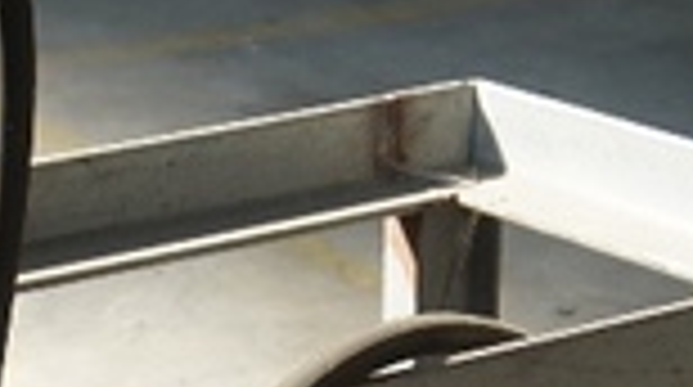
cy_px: 958
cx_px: 144
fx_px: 2972
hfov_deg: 13.2
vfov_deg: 7.0
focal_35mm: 162
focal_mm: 22
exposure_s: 1/160
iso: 250
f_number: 4.5
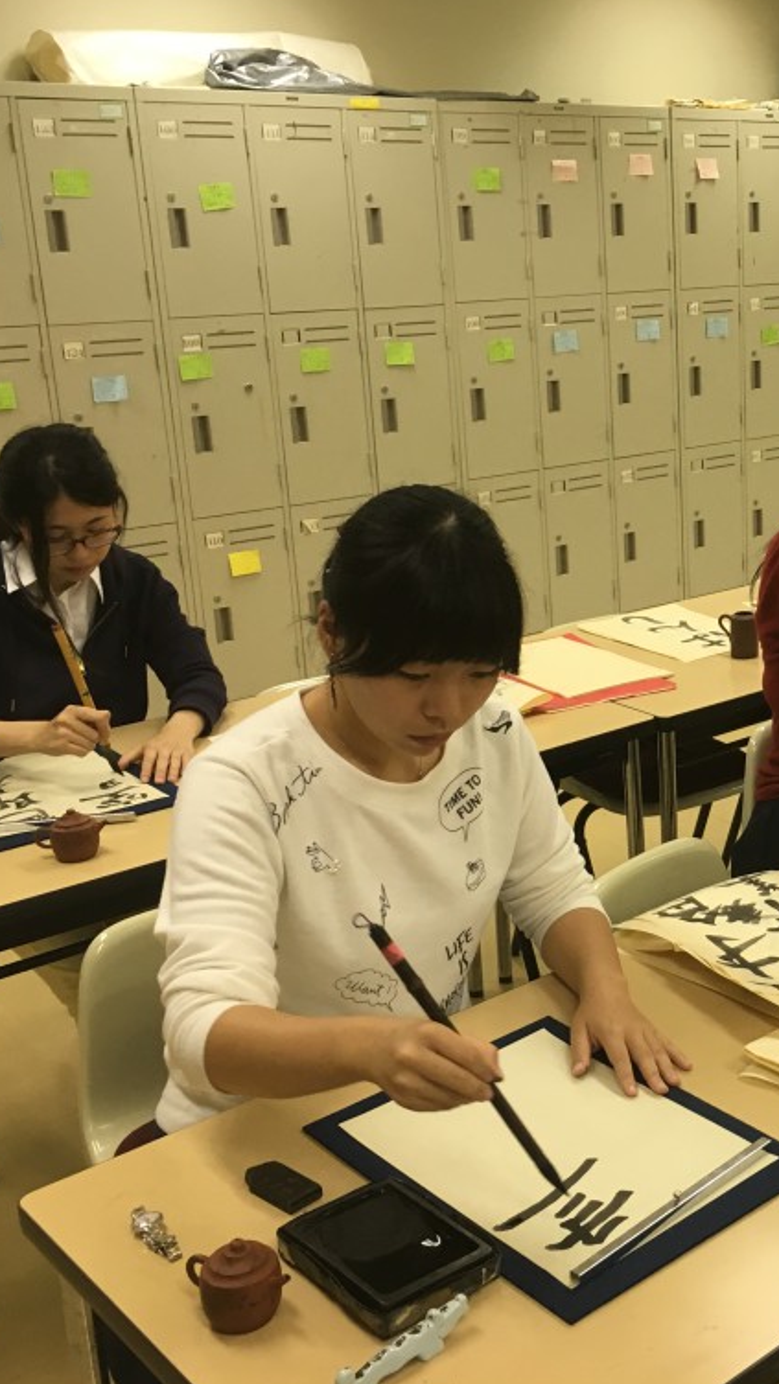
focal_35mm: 43
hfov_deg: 26.3
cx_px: 772
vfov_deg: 47.4
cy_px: 683
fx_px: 1579
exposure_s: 1/33
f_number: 2.2
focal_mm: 4.15
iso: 50
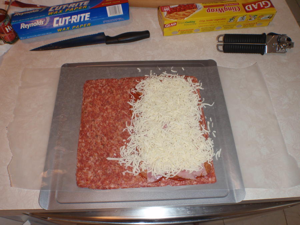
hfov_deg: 63.4
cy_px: 112
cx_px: 150
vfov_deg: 49.7
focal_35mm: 28
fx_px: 243
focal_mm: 5
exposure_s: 1/30
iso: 100
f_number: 3.5
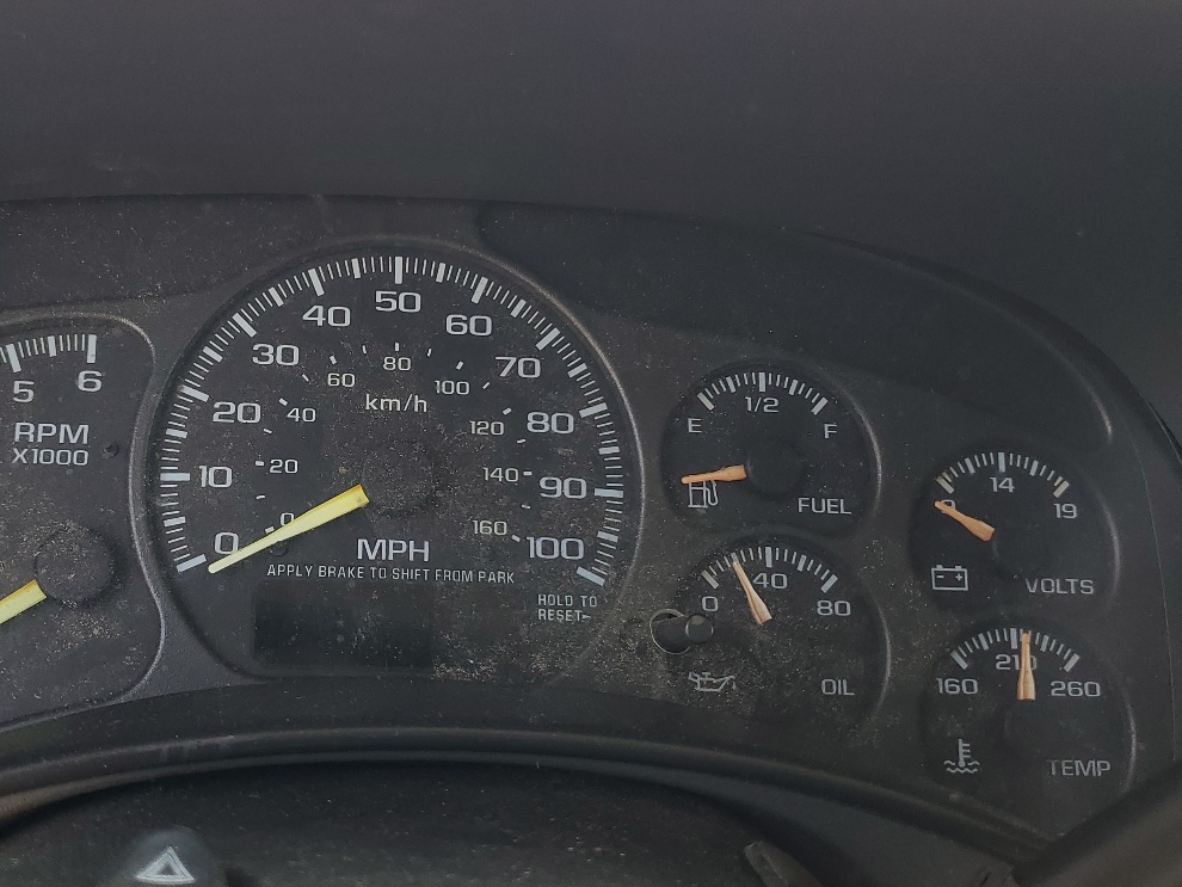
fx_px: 1434
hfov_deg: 44.0
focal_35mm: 42
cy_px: 436
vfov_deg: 34.4
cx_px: 374
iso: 50
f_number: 1.5
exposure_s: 1/172
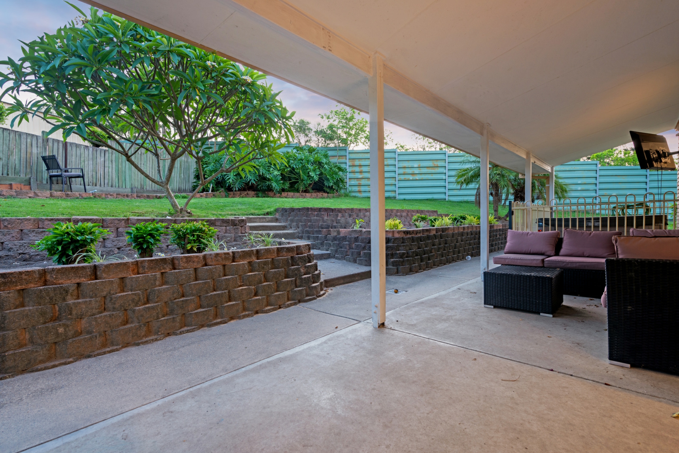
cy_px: 226
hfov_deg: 96.7
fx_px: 302
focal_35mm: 16
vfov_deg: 73.8
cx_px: 340
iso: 400
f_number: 7.1
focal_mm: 16
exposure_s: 1/2
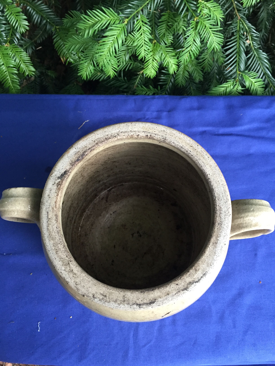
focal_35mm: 29
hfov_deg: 48.2
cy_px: 183
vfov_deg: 61.7
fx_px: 307
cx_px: 138
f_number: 2.2
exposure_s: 1/33
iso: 200
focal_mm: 4.15
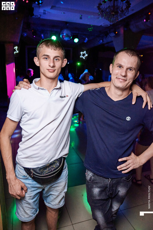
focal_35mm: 26
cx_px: 76
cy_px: 115
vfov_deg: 70.5
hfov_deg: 50.3
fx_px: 163
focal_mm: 17
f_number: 2.8
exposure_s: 1/160
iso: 800
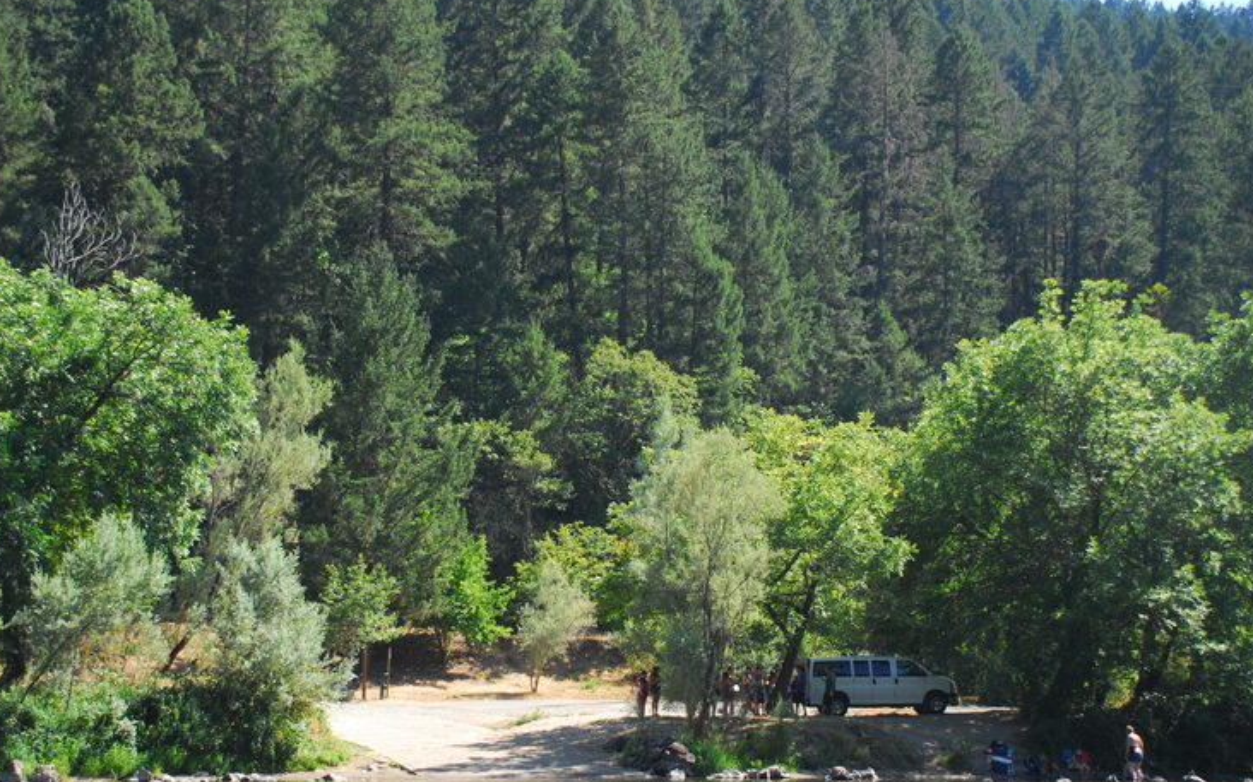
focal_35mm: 59
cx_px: 579
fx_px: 1999
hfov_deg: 34.8
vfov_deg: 22.1
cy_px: 432
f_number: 4.2
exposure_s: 1/125
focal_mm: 35
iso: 200
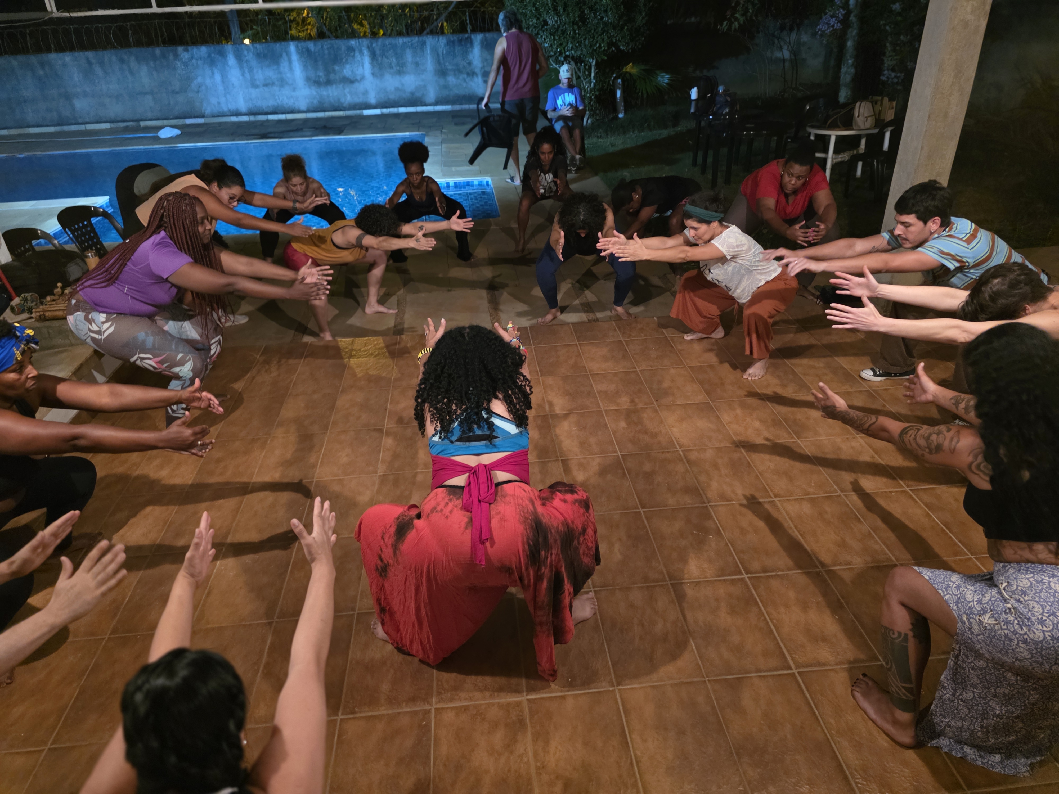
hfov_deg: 73.9
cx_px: 530
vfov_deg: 58.9
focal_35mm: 23
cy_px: 397
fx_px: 704
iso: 1250
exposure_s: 1/30
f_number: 1.7
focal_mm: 6.3
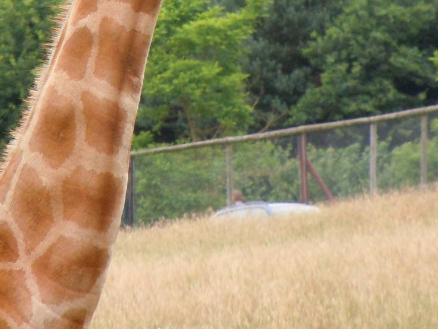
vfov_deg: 2.3
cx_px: 125
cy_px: -15
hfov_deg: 3.1
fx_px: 8212
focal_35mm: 649
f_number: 5.6
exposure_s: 1/250
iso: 400
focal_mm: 54
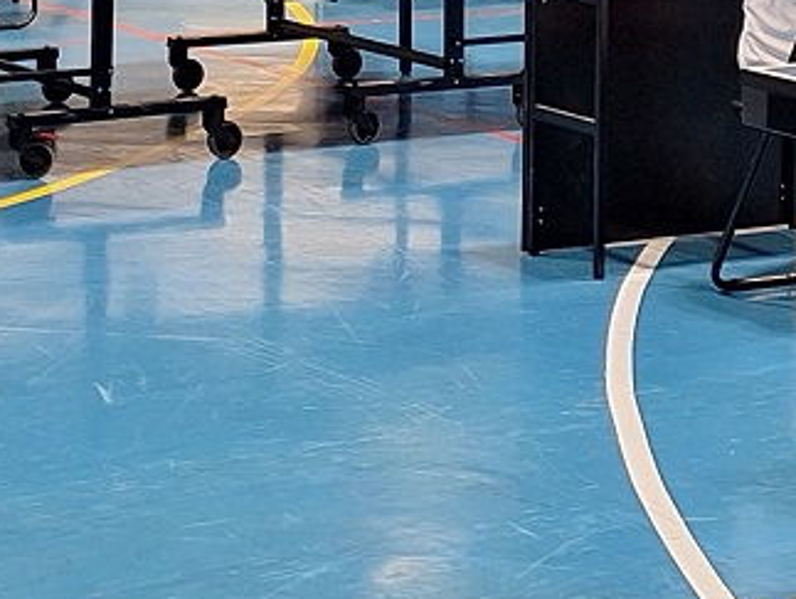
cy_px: -441
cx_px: 550
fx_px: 2947
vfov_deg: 10.9
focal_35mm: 128
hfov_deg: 15.3
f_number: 1.8
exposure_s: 1/50
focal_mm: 5.54
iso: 80
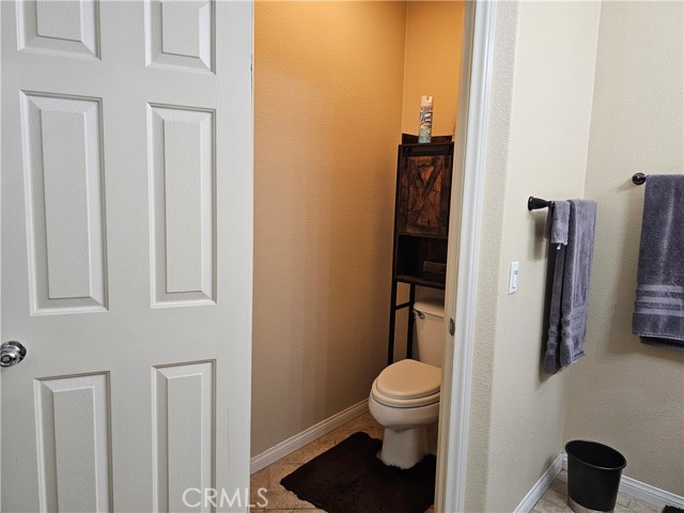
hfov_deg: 73.9
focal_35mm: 23
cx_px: 342
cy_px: 256
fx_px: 454
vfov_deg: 58.9
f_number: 1.7
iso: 500
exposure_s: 1/120
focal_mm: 6.3
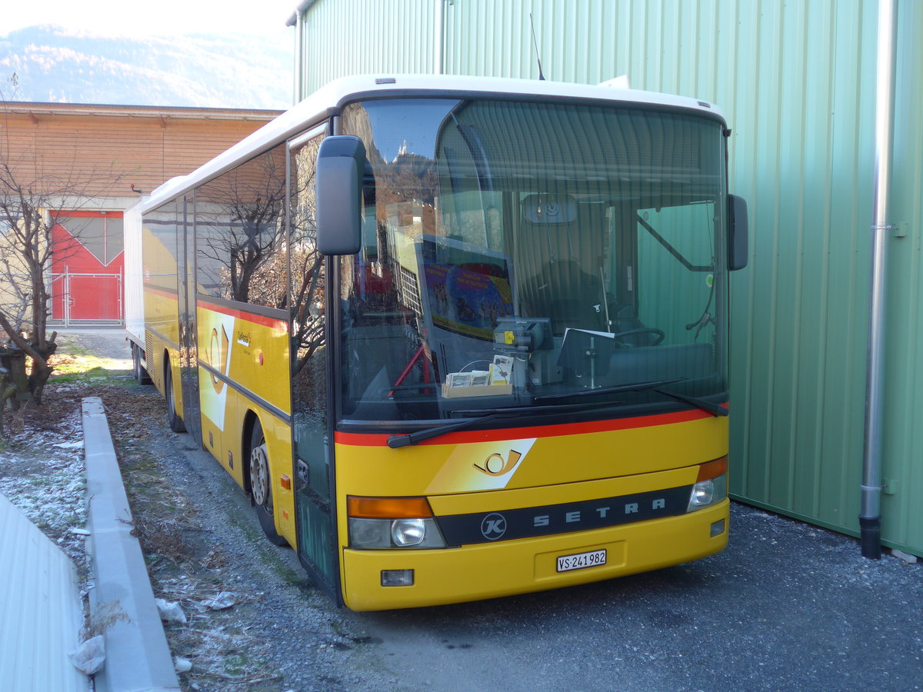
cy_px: 346
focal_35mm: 36
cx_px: 462
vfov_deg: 39.7
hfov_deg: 51.4
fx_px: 960
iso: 80
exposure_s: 1/125
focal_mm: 7.5
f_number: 2.4
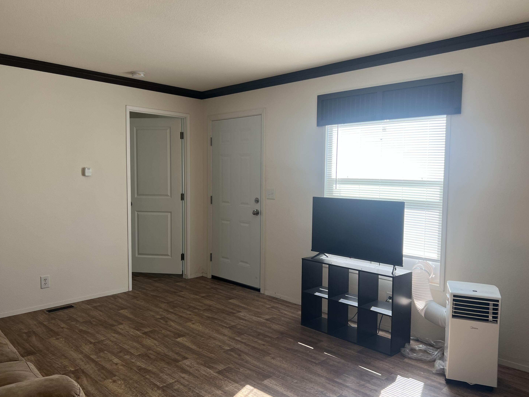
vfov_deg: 51.4
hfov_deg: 65.3
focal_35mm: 27
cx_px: 264
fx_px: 413
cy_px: 200
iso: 64
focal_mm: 5.7
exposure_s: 1/165
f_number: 1.5
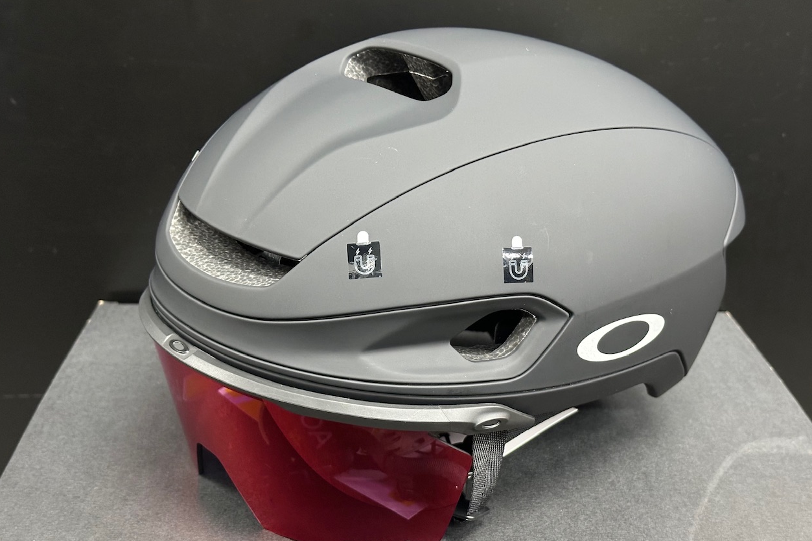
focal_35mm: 51
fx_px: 1150
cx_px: 408
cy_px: 300
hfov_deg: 38.9
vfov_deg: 26.5
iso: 500
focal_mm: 6.86
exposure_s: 1/25
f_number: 1.78
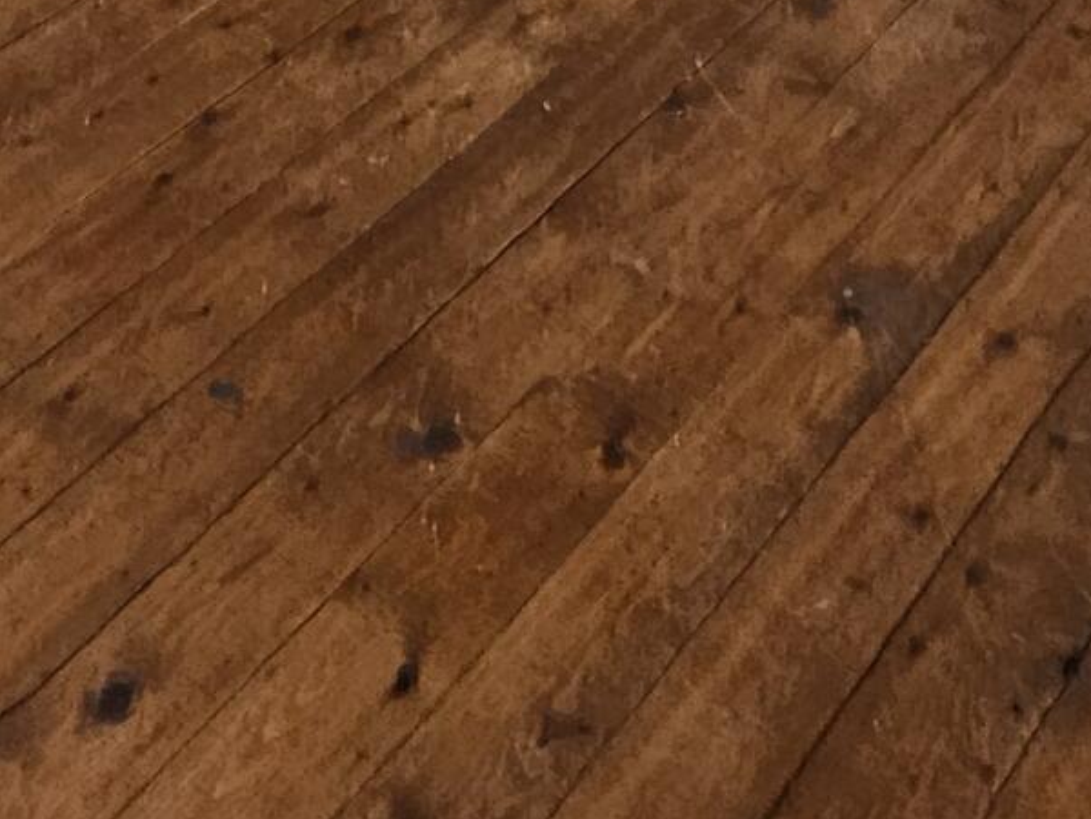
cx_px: 195
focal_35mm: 65
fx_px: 2049
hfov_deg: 29.1
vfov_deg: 15.8
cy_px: -972
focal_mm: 2.2
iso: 200
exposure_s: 1/60
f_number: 2.2
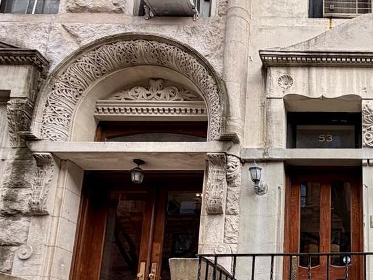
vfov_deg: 42.0
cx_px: 402
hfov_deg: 44.5
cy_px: 227
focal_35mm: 32
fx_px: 345
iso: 50
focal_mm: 2.22
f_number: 2.2
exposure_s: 1/121
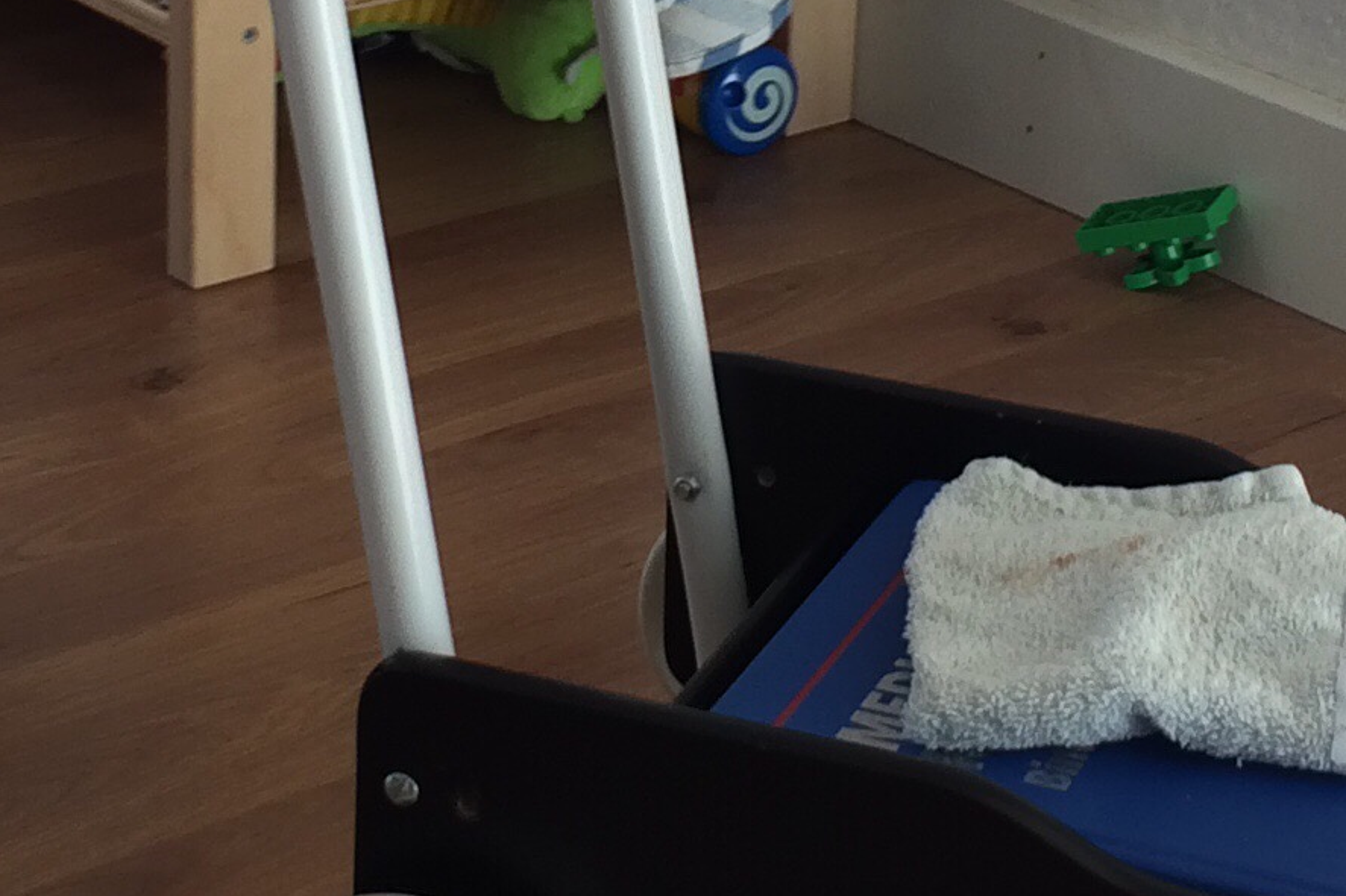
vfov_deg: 12.1
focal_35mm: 111
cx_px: 727
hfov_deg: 18.4
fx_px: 4149
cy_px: -109
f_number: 2.2
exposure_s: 1/102
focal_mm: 4.15
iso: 32
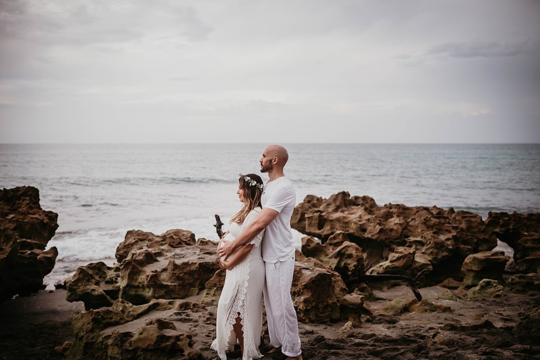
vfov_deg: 37.9
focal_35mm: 35
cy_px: 180
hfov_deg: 54.4
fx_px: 525
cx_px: 270
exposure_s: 1/320
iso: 320
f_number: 1.8
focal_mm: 35
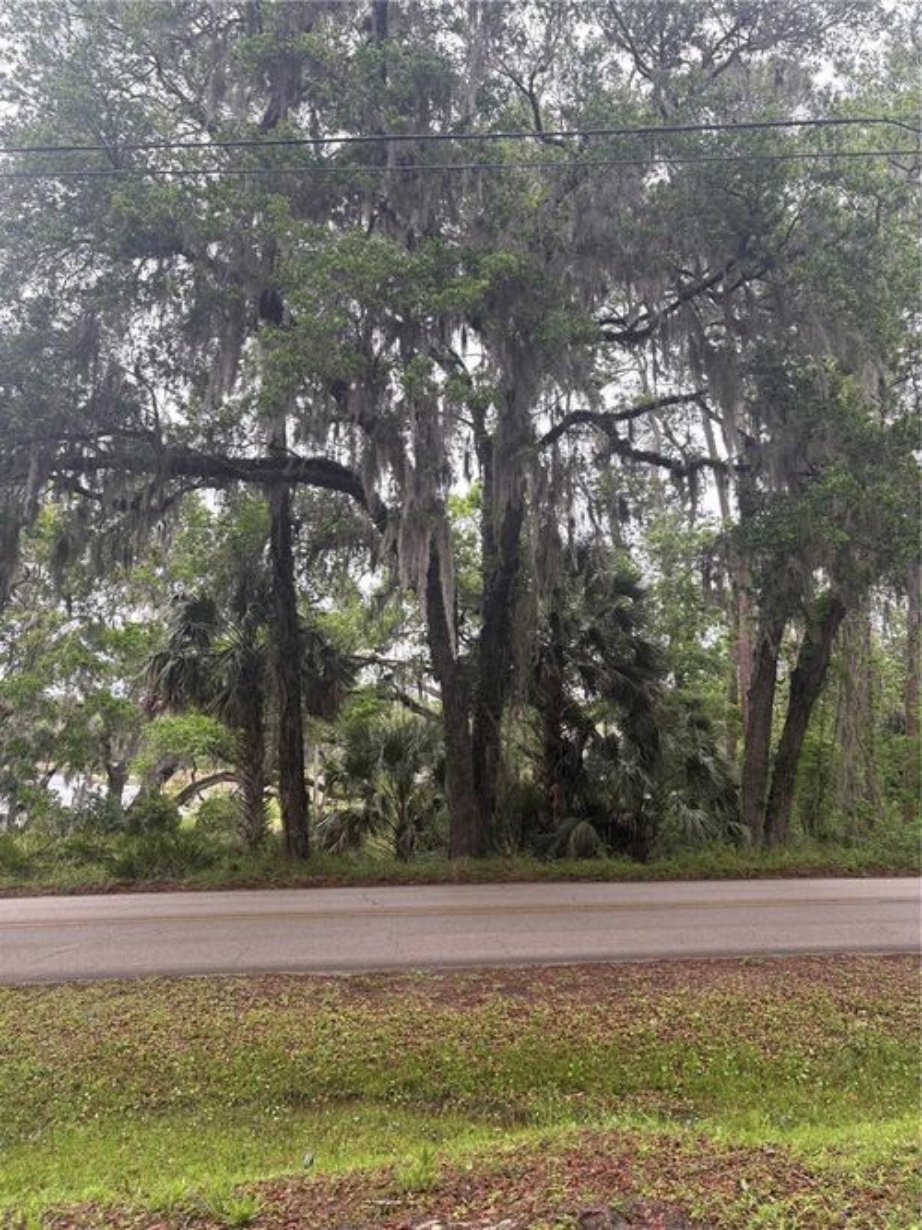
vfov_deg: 67.3
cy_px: 615
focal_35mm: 26
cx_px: 461
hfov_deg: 53.0
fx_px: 924
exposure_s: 1/523
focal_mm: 5.96
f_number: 1.6
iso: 64
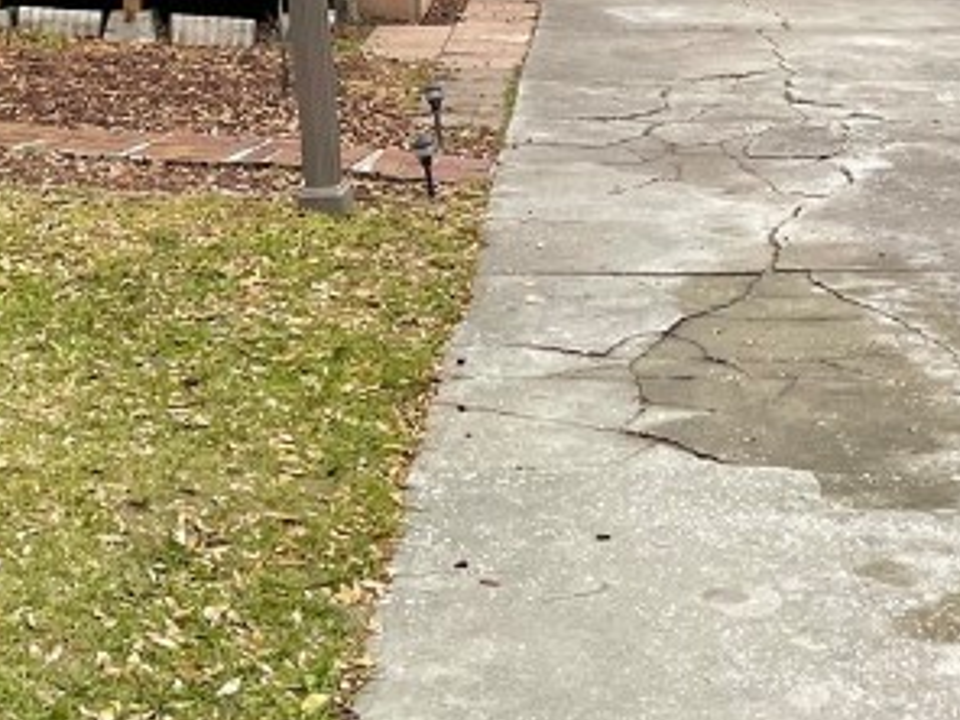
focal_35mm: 90
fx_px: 2496
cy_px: -448
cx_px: 211
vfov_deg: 14.9
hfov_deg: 21.5
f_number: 1.6
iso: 125
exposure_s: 1/121
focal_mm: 4.2
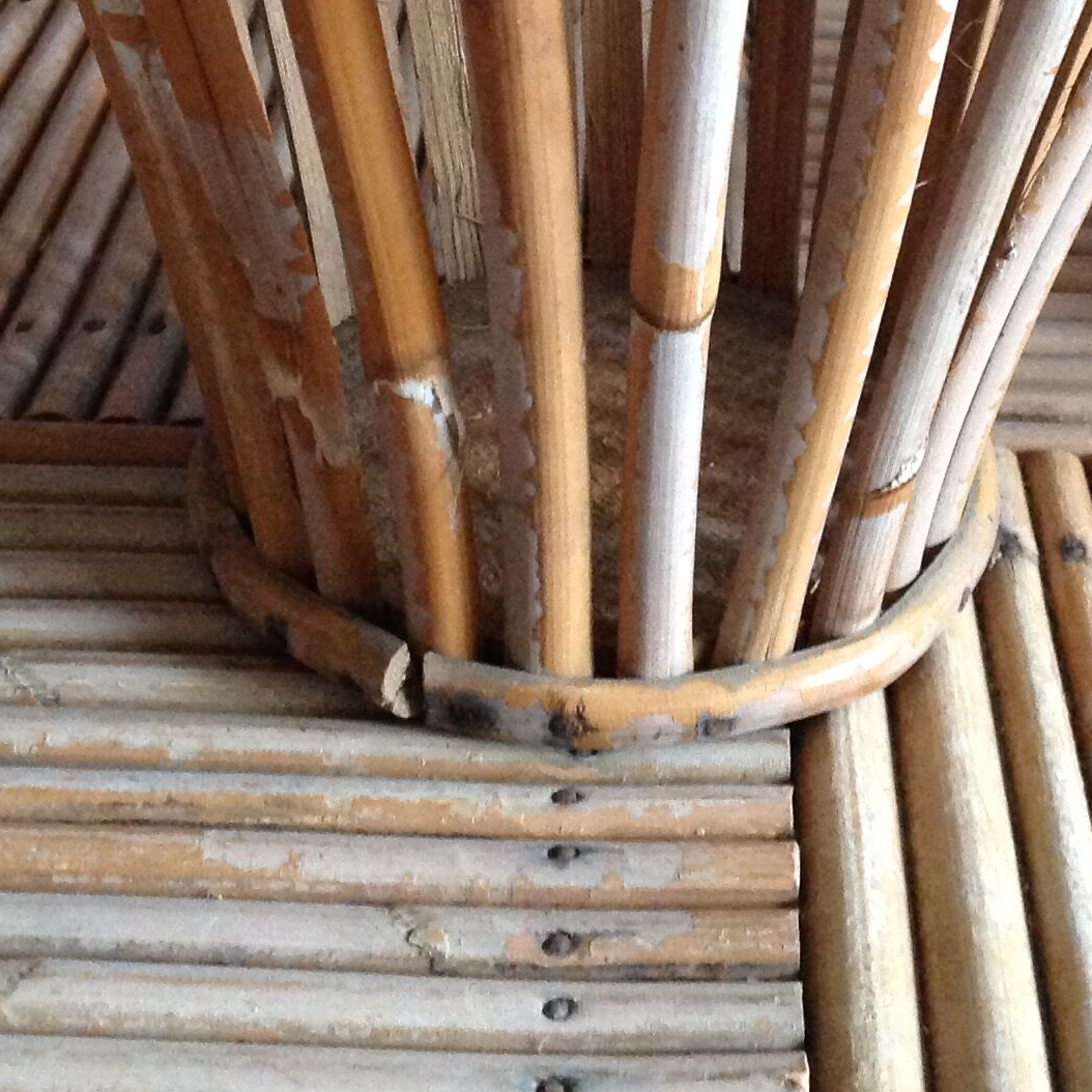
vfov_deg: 22.3
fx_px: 2712
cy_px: 137
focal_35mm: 76
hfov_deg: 22.7
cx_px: 715
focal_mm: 4.28
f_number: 2.4
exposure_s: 1/15
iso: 400
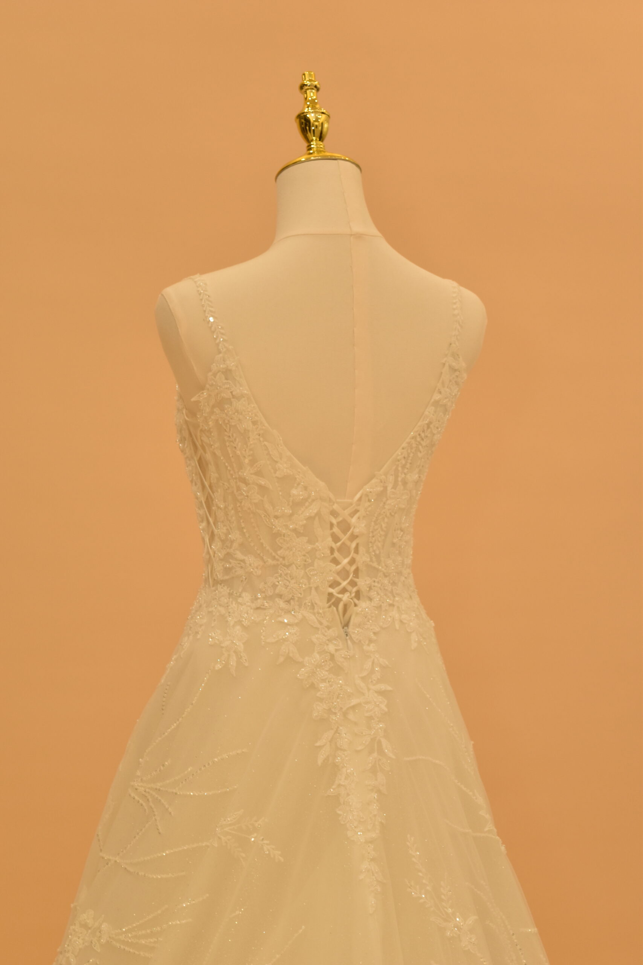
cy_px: 482
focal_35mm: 82
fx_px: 2210
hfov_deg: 16.6
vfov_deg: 24.6
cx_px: 322
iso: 500
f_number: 5.6
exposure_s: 1/80
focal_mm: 55
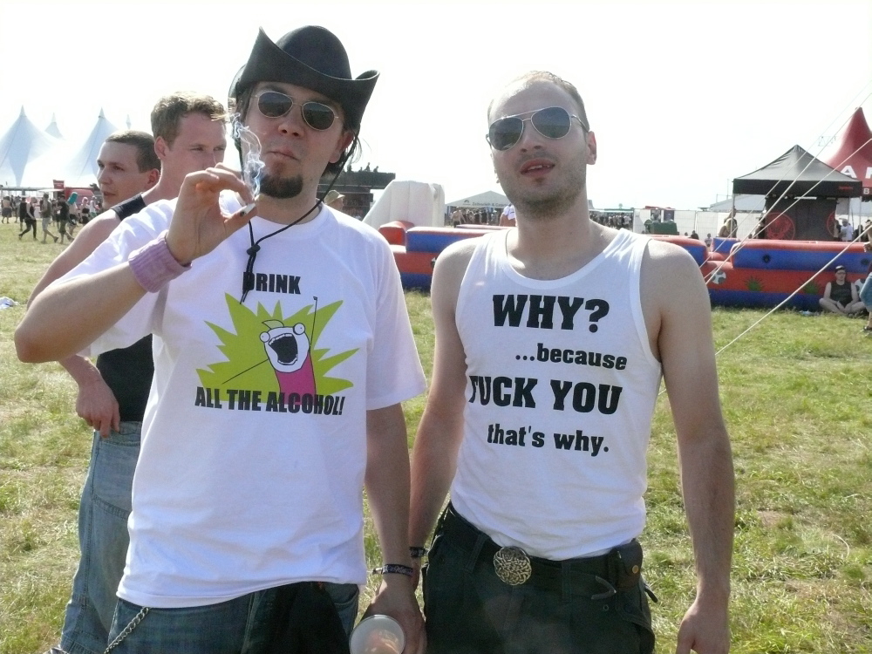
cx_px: 436
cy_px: 327
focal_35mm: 46
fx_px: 1159
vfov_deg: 31.5
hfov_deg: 41.2
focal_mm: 9.8
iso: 400
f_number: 8
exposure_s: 1/640
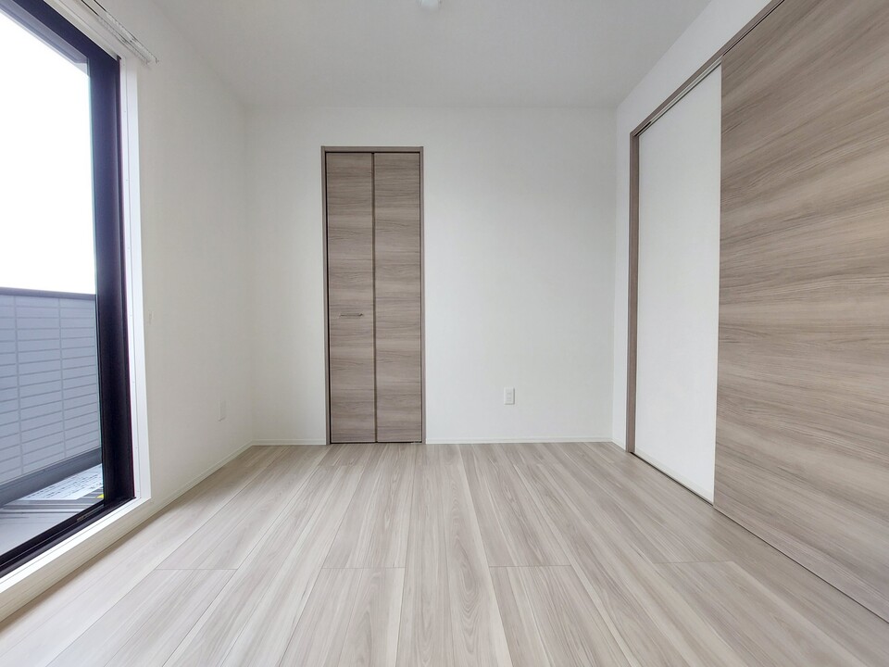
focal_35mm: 13
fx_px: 334
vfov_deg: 89.9
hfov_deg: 106.2
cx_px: 444
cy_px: 334
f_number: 2.2
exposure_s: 1/60
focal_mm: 1.74
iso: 80
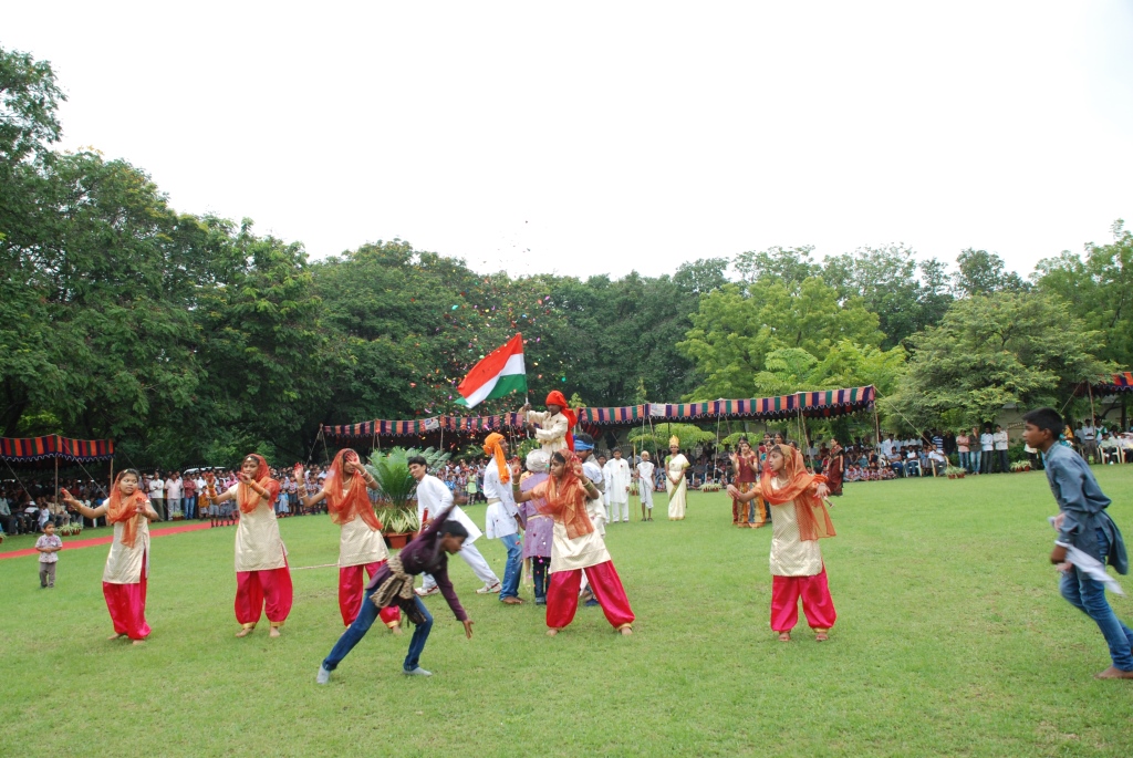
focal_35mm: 33
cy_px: 379
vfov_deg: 40.1
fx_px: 1040
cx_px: 566
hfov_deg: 57.2
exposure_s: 1/125
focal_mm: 22
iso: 320
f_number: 5.6
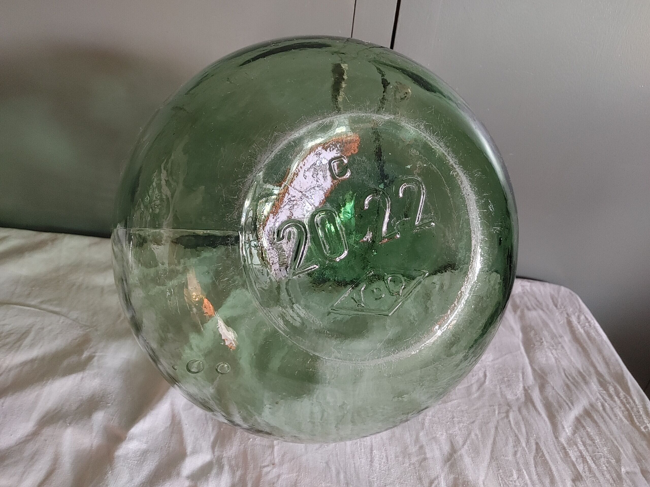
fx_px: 488
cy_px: 244
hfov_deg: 67.3
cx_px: 325
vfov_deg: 53.1
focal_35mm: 26
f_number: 1.8
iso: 800
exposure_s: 1/40
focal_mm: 4.81
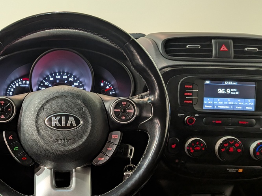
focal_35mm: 37
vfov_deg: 38.5
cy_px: 121
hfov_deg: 48.1
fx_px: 280
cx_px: 63
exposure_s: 1/60
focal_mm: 4.53
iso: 171
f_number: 1.7
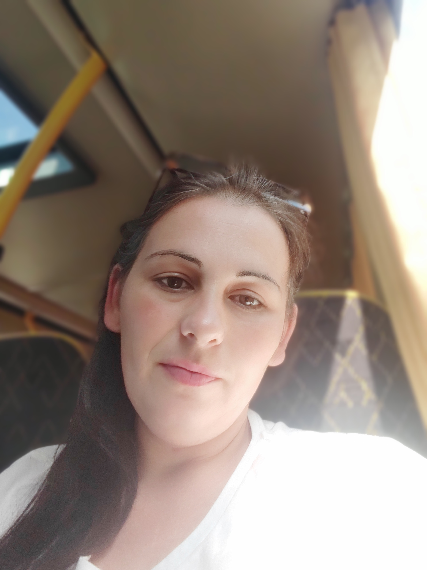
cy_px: 285
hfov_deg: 68.7
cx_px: 214
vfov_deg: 84.7
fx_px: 312
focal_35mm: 19
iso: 238
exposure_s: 1/50
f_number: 2.2
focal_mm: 2.87
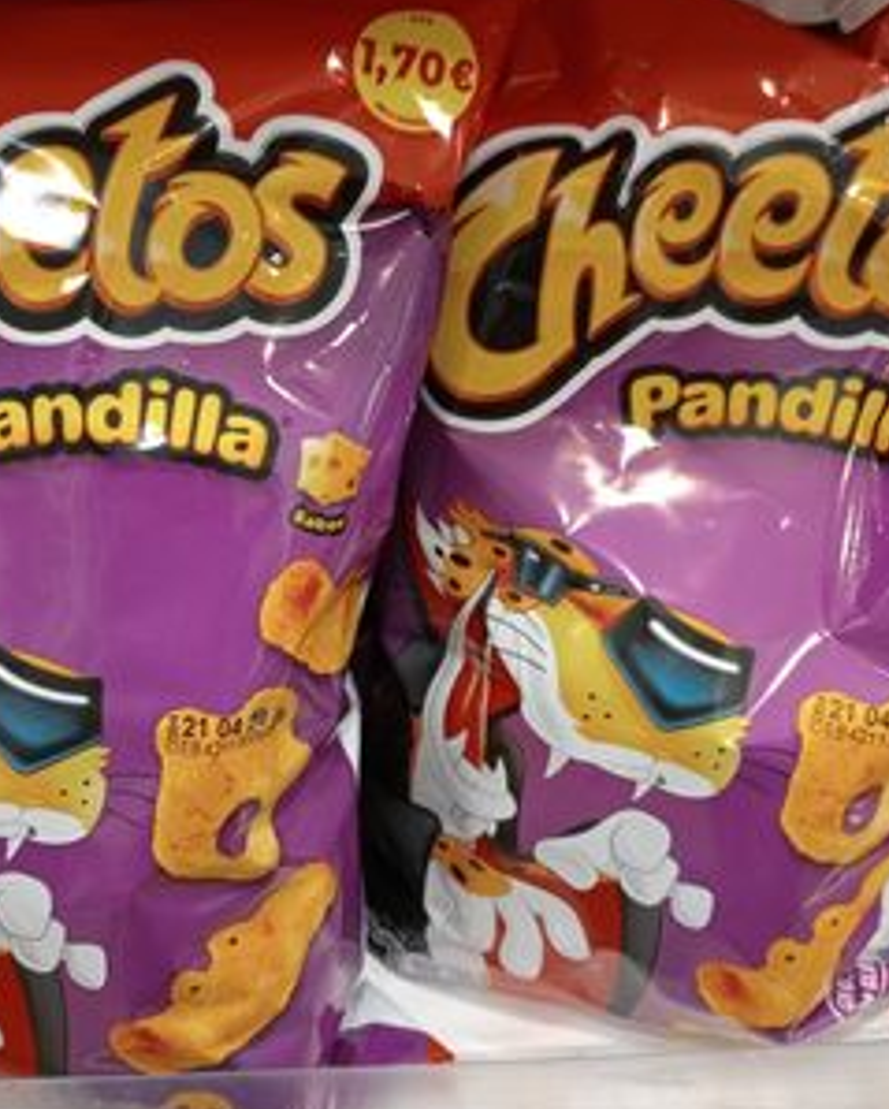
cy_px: 497
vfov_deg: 46.7
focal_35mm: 39
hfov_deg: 38.2
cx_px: 368
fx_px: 1281
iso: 1004
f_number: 1.8
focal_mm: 4.04
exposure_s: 1/33.3
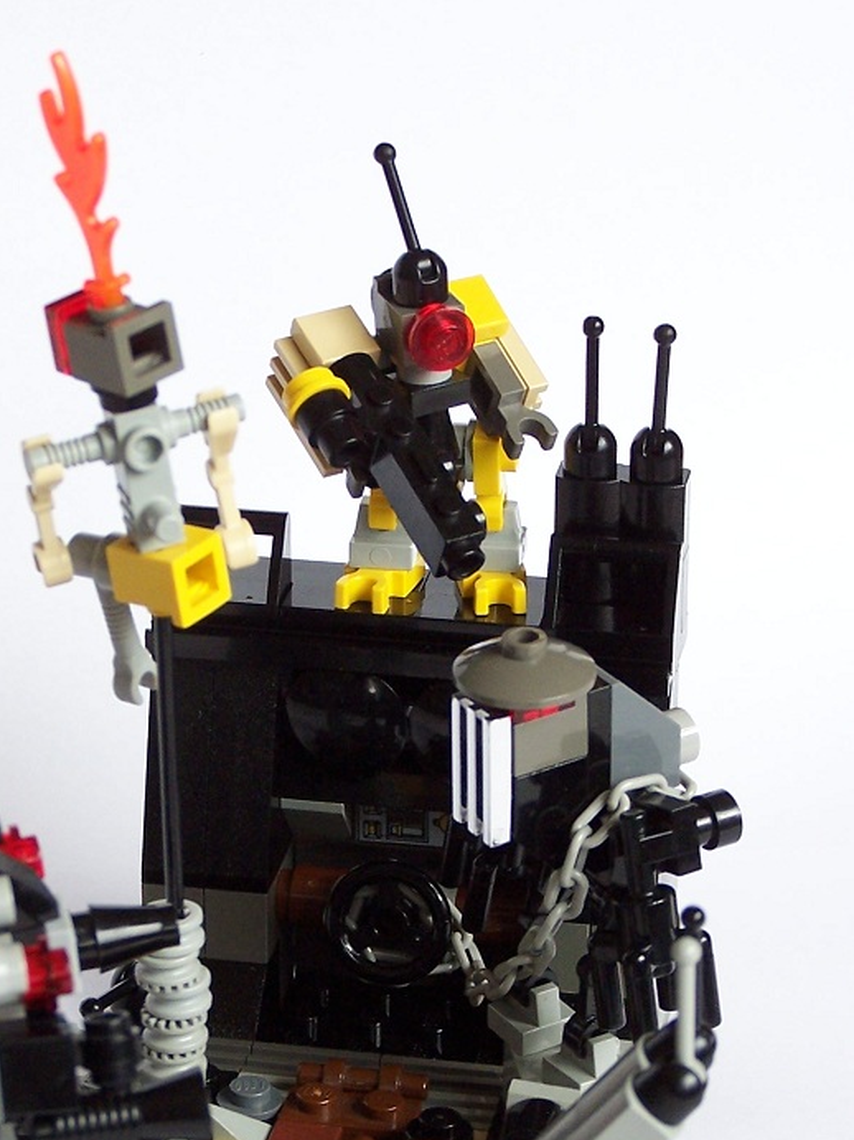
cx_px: 300
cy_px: 729
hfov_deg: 10.9
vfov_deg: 14.5
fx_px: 4475
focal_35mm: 136
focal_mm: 15.6
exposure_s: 1/45
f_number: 3.2
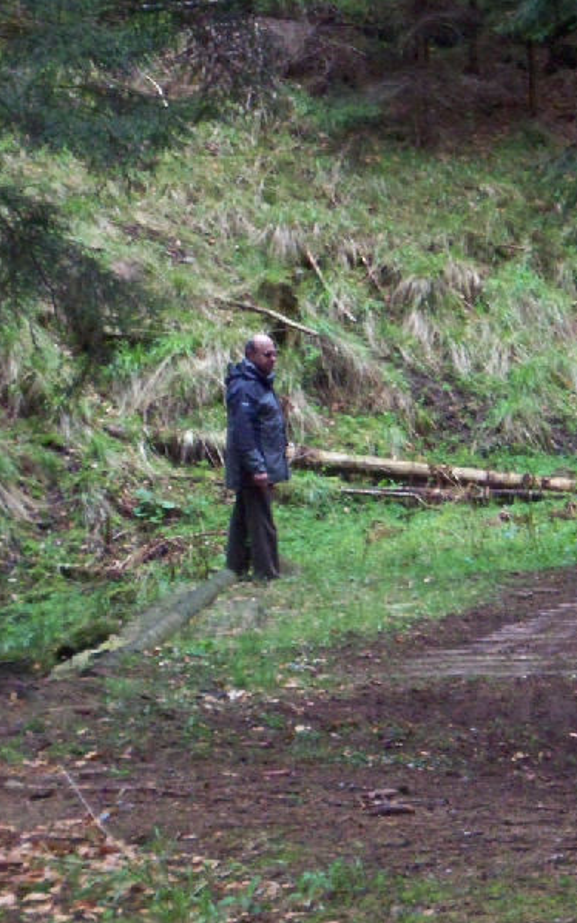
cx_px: 563
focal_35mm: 166
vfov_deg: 12.6
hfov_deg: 7.9
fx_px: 4175
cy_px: 462
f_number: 4.4
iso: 400
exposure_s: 1/125
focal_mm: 19.2
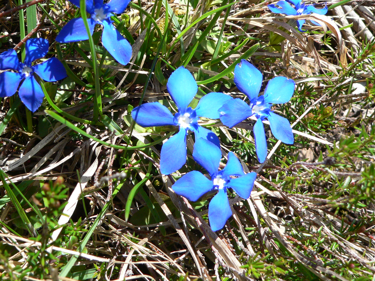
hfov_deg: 41.2
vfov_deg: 31.4
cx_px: 170
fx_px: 498
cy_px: 110
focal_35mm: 46
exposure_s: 1/400
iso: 100
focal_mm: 6
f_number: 4
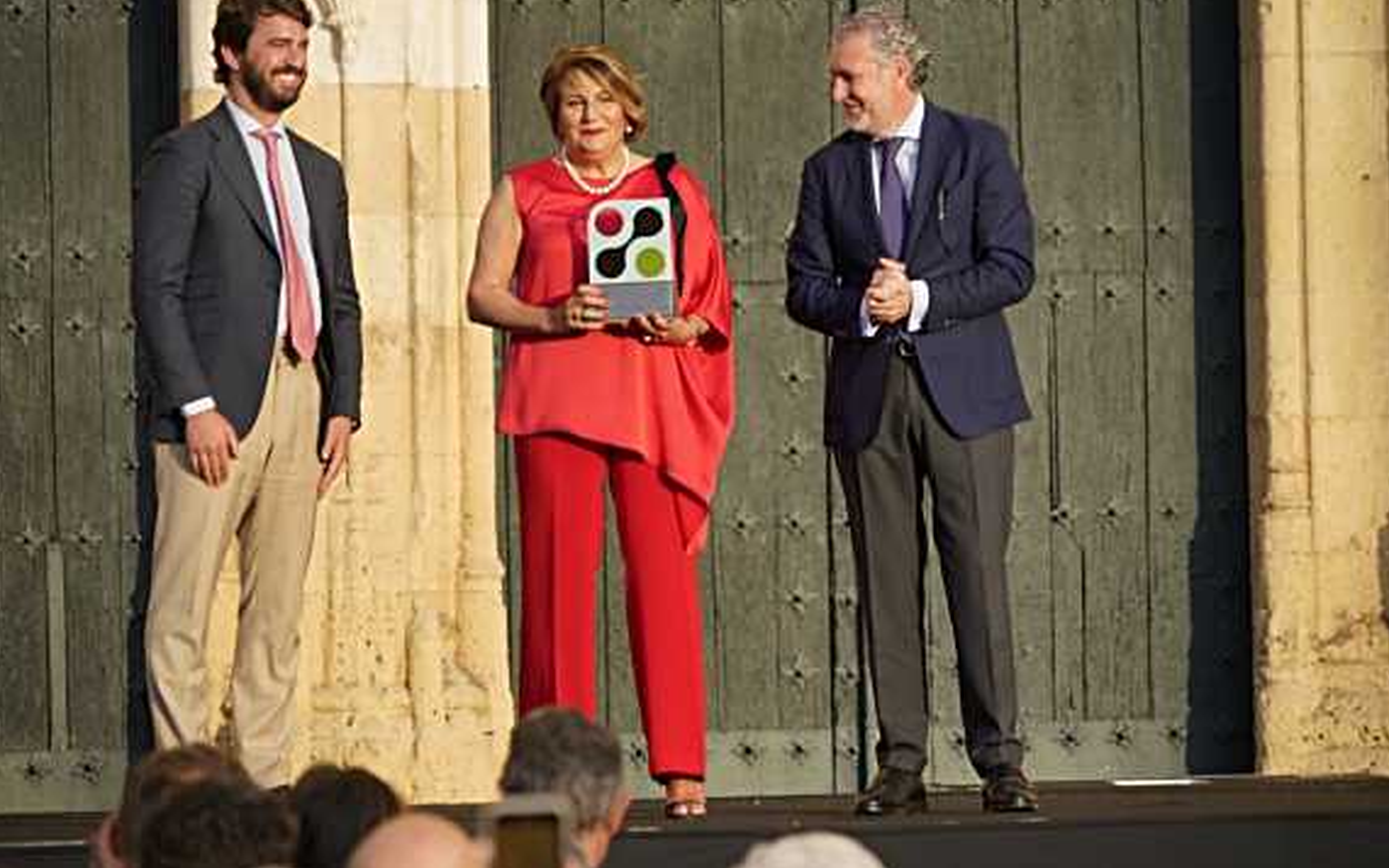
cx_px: 687
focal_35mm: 251
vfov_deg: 5.2
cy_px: 351
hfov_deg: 8.4
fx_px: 9500
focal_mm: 219
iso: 100
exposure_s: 1/200
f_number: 6.3
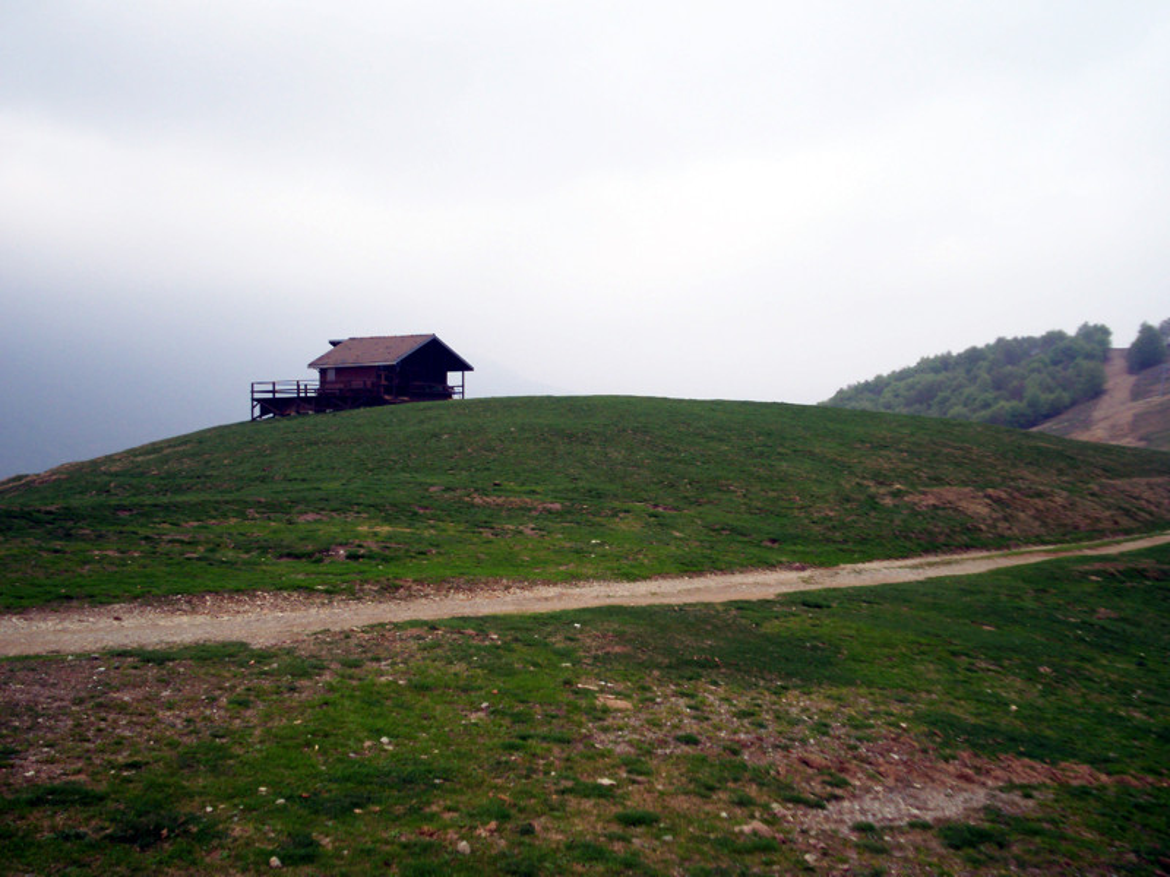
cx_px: 585
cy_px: 438
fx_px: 1217
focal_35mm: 36
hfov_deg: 51.4
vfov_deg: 39.7
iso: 100
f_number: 4.5
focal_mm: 5.9
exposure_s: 1/387
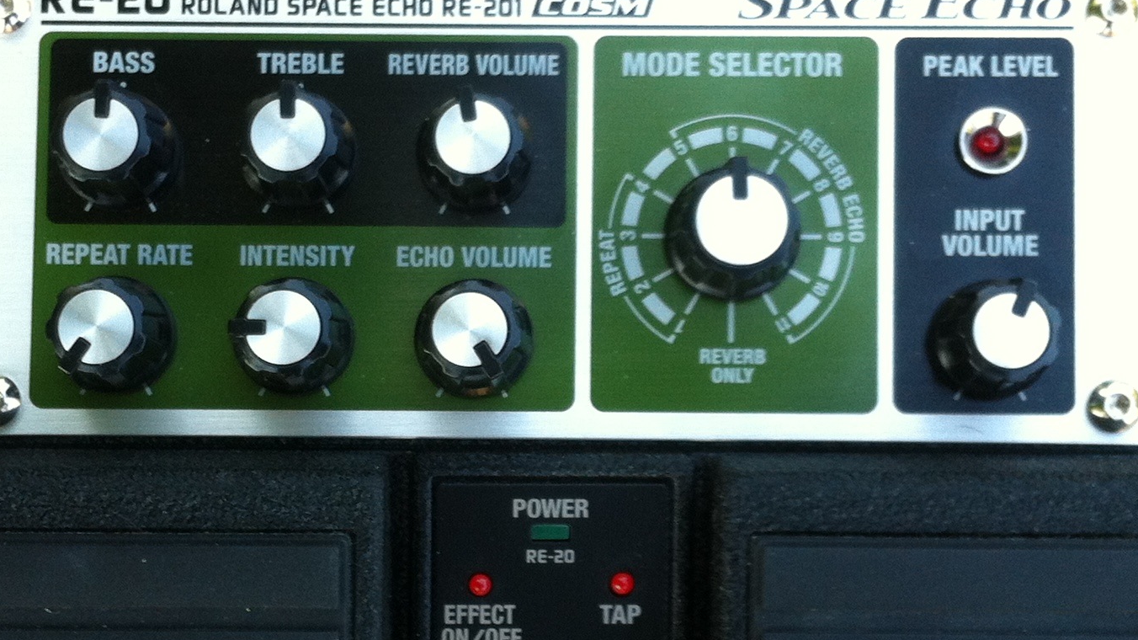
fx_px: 2202
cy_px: 393
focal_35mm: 73
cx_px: 520
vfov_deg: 16.5
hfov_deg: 29.0
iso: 80
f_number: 2.8
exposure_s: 1/60
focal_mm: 3.85
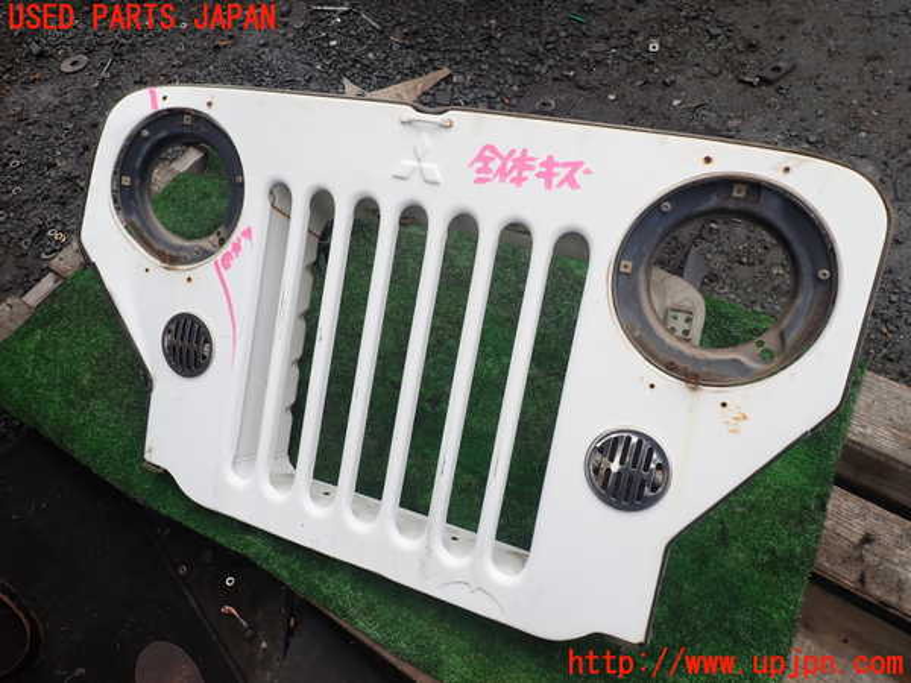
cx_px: 456
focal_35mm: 25
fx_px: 658
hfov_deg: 69.4
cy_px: 342
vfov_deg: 54.9
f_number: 2.8
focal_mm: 4.5
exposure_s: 1/640
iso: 100
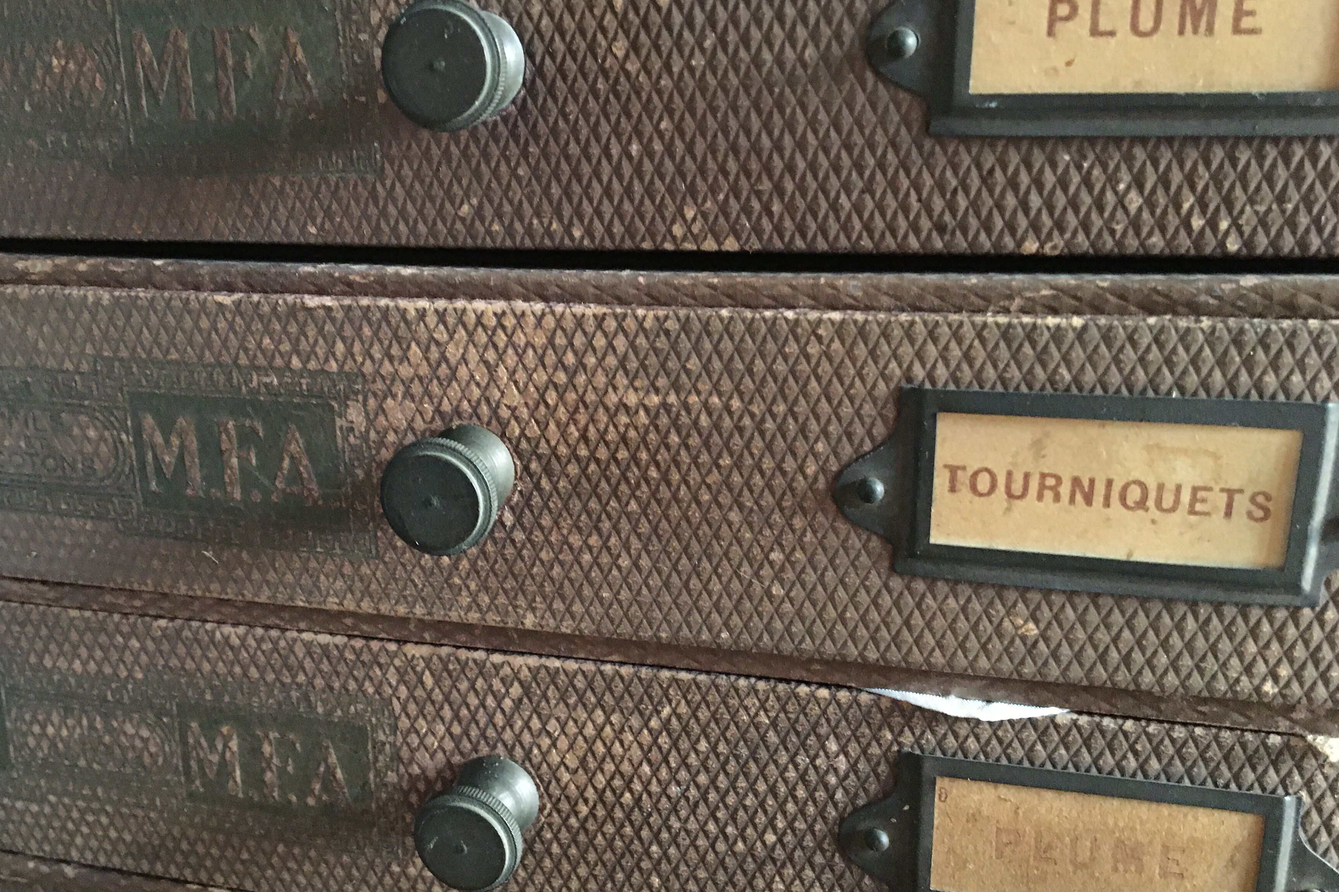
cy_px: 454
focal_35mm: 35
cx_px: 575
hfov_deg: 54.2
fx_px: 1302
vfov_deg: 37.8
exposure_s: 1/17
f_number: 2.2
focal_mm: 4.15
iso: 500
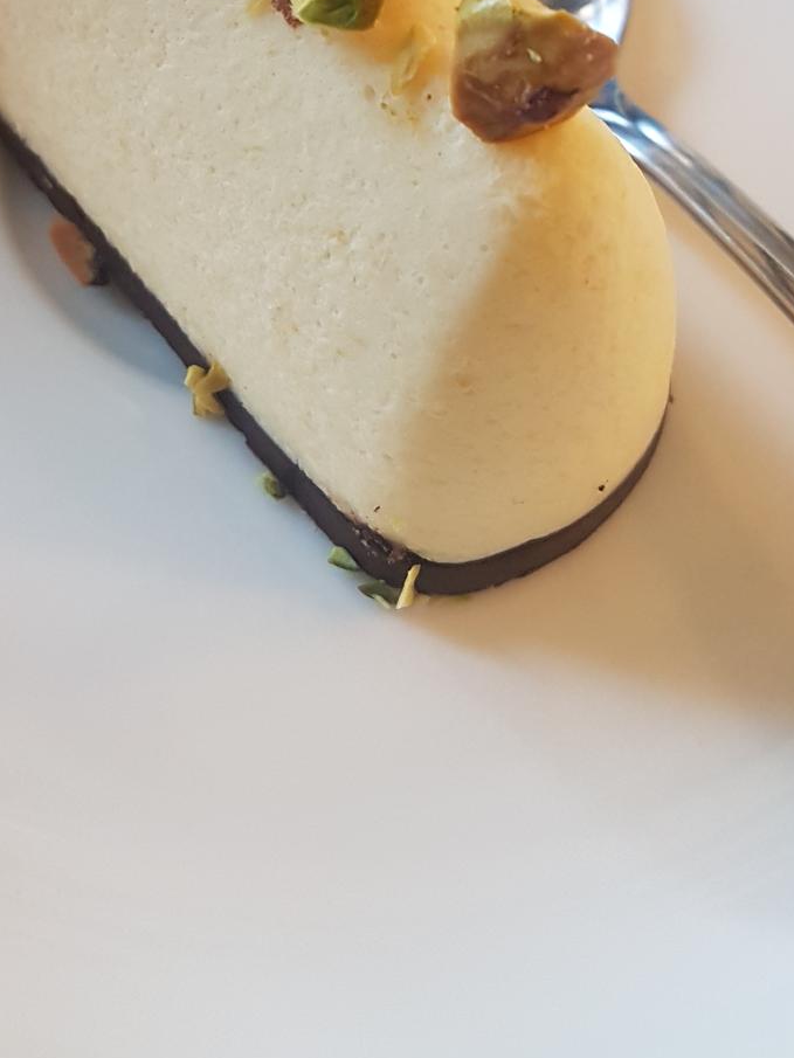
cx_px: 299
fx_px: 1498
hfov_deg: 29.6
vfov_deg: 37.0
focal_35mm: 49
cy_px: 155
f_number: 1.7
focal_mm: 4.2
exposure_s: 1/50
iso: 200
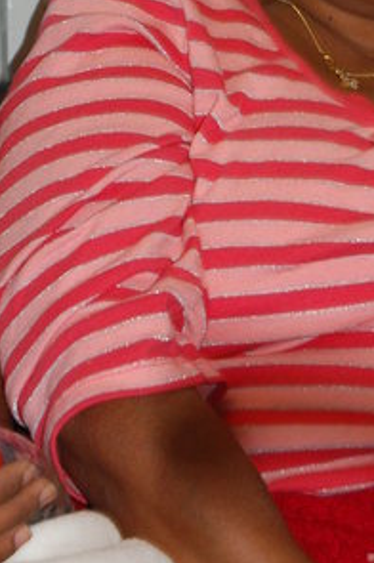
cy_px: 143
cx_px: 328
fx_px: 2797
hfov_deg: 7.6
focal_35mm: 179
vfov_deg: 11.5
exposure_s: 1/60
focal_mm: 55
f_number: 5.6
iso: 400
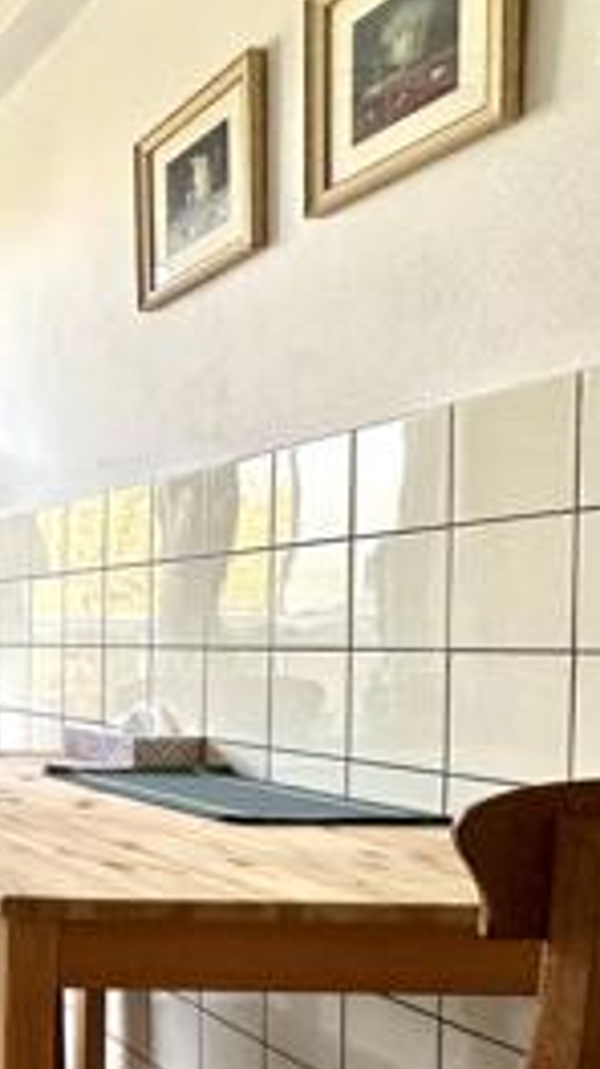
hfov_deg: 21.1
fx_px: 1049
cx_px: -486
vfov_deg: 53.3
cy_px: 680
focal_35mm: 37
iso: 50
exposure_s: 1/99
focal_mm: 2.22
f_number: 2.2
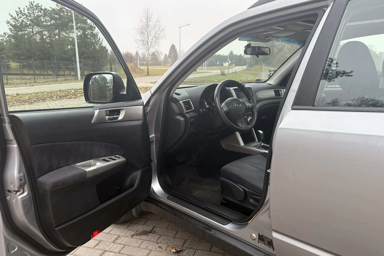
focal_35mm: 28
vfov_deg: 46.4
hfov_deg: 65.5
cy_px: 125
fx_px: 299
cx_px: 187
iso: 64
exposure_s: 1/189
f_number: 1.6
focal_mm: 5.96
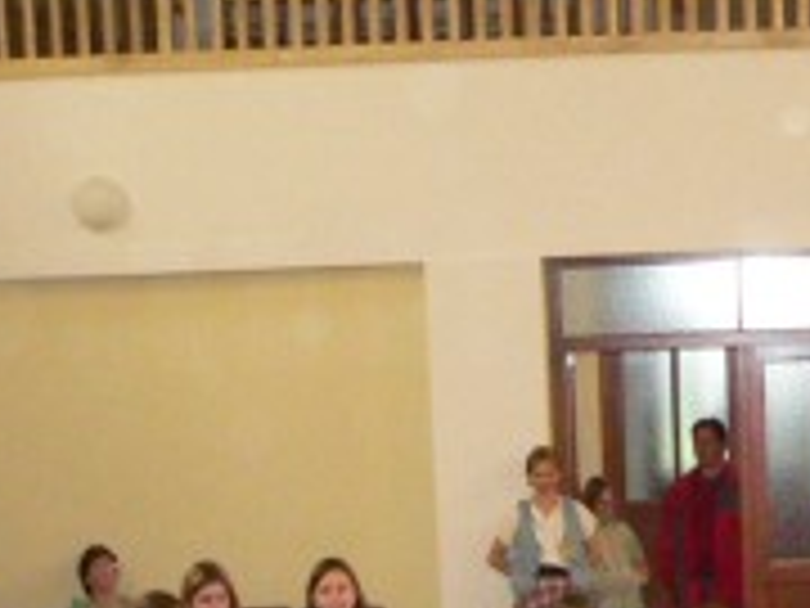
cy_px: 1009
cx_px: 630
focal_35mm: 137
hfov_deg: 14.3
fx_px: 3206
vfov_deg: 10.3
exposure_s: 1/60
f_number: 2.8
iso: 400
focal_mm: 6.8
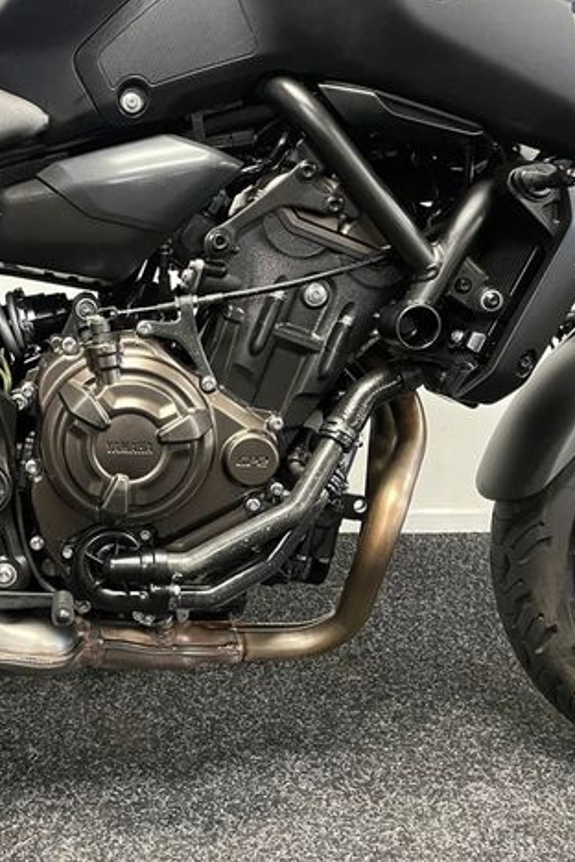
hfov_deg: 34.8
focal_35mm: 37
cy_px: 422
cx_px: 114
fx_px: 886
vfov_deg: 51.9
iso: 500
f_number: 1.6
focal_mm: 5.1
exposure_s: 1/33
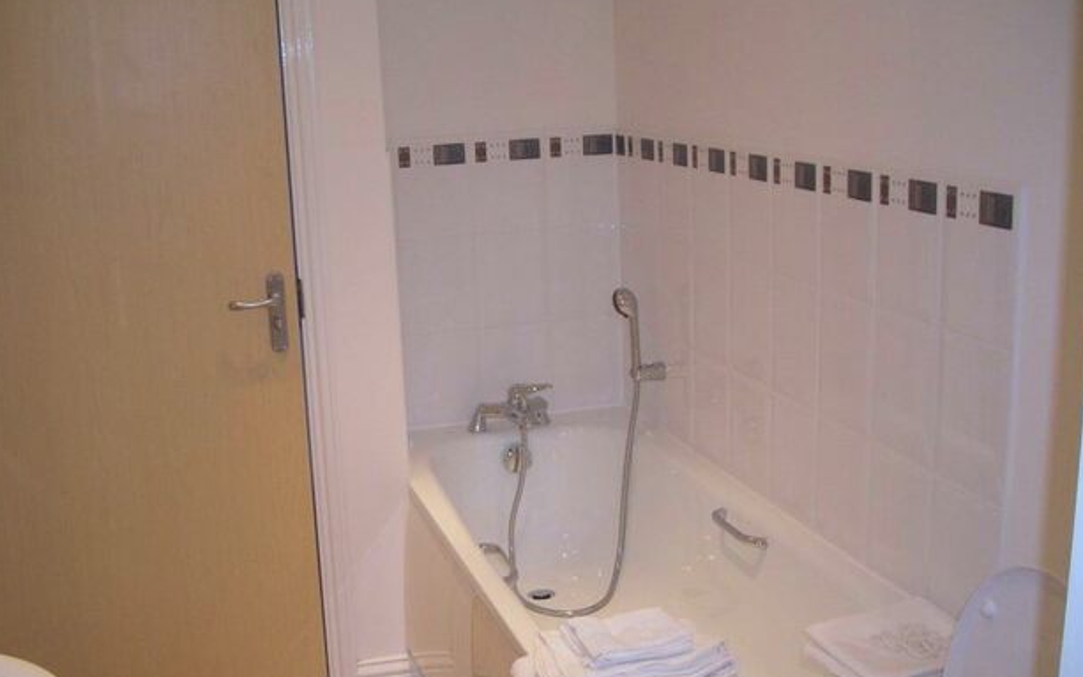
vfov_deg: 28.0
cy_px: 390
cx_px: 495
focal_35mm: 46
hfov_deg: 43.5
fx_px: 1358
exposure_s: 1/50
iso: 250
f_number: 2.7
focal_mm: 6.2
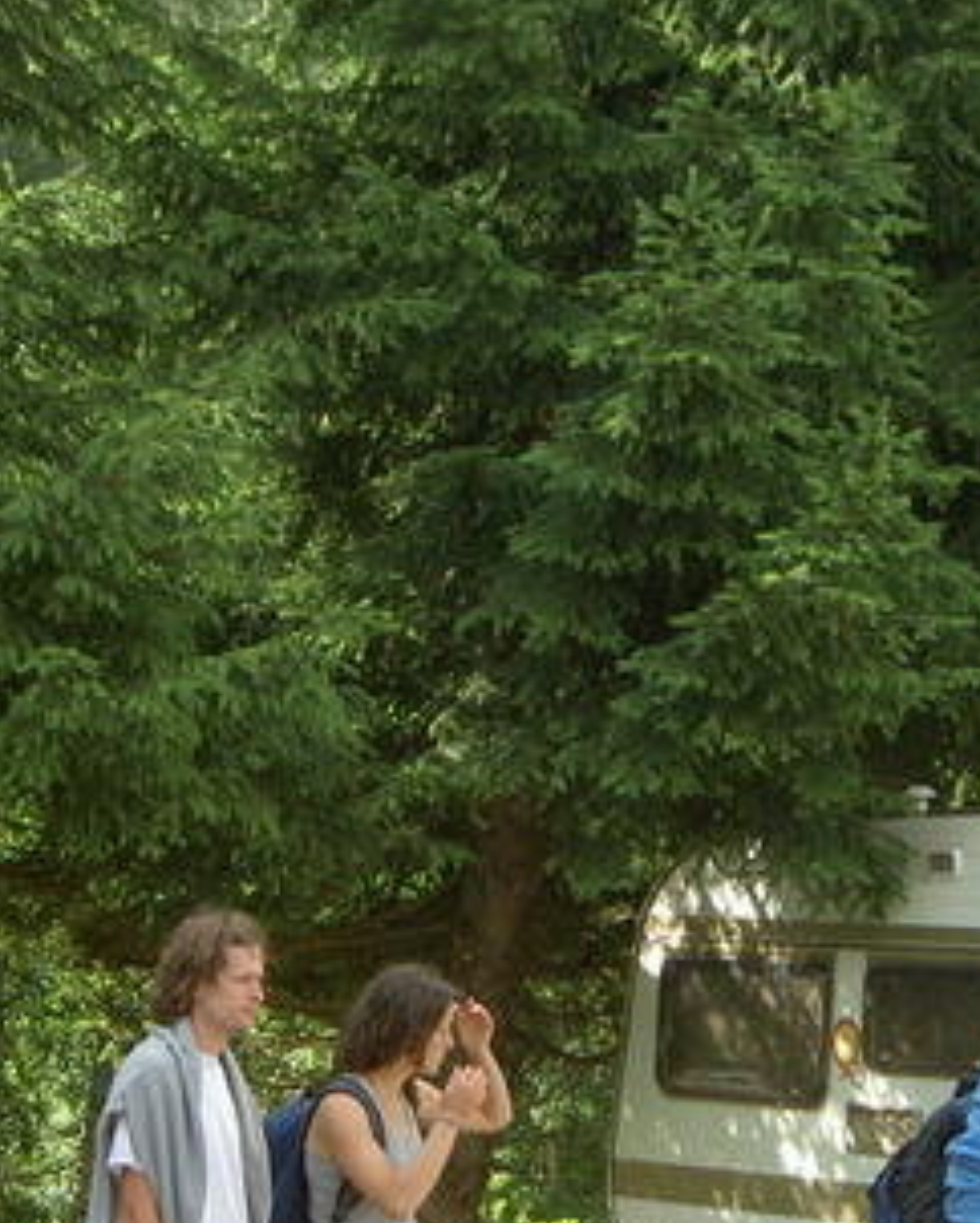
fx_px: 5143
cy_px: 879
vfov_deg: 13.5
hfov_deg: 10.9
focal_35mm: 142
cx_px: 709
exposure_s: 1/200
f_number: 3.3
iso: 50
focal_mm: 11.3
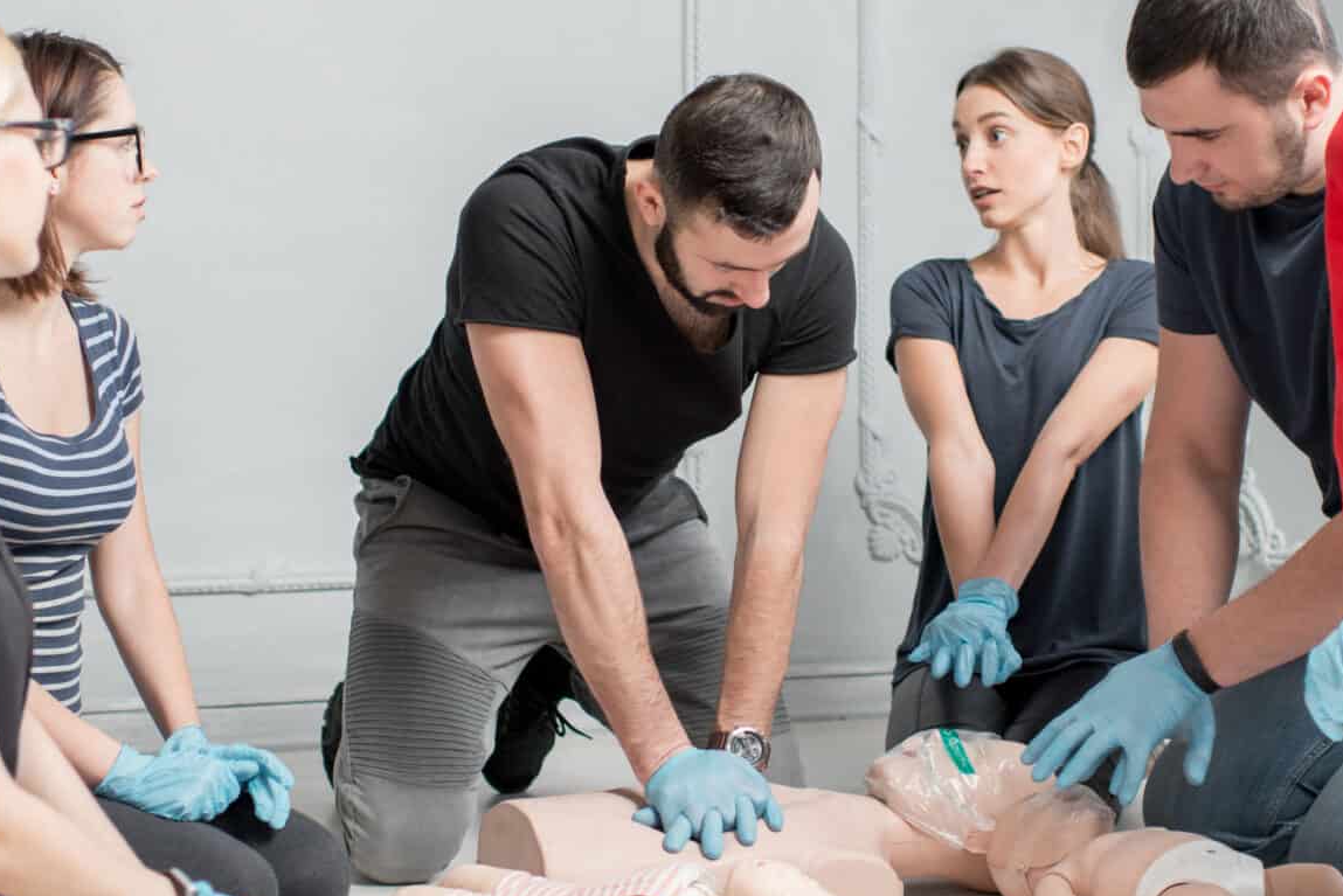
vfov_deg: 17.5
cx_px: 715
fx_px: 2911
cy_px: 409
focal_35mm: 78
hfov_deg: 26.0
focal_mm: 35
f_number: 2.5
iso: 250
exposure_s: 1/160
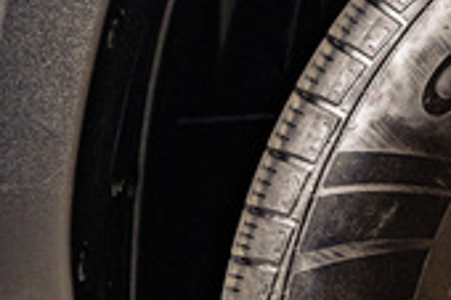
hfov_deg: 4.5
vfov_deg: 3.0
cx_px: 922
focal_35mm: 452
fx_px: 5657
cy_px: 465
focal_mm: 75
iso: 500
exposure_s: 1/125
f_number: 5
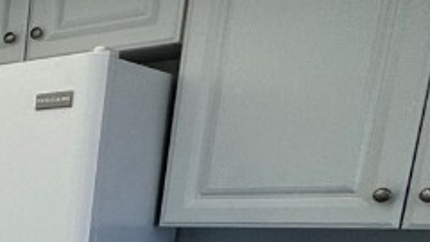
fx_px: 741
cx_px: -357
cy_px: 376
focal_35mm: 65
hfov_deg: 21.0
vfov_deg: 16.6
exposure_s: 1/120
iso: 125
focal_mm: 2.22
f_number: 2.2
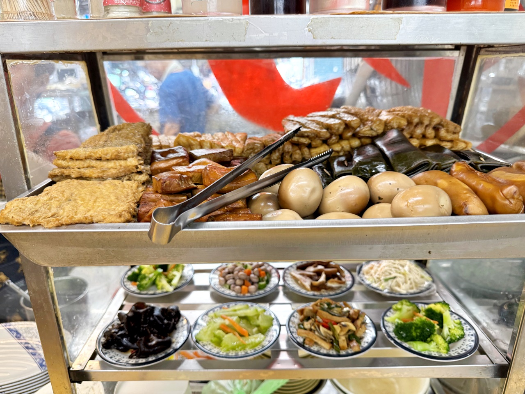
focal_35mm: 24
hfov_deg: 71.6
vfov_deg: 56.8
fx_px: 364
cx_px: 262
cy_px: 197
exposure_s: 1/60
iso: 160
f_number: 1.78
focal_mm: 6.76
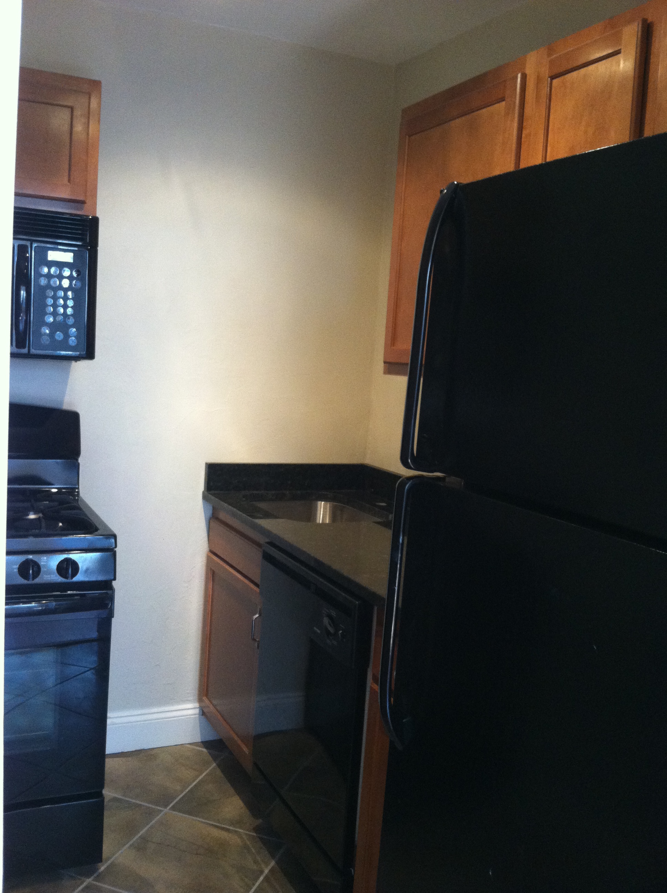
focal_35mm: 35
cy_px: 446
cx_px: 334
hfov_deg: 40.6
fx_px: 902
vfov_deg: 52.7
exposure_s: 1/17
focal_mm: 3.85
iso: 320
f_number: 2.8
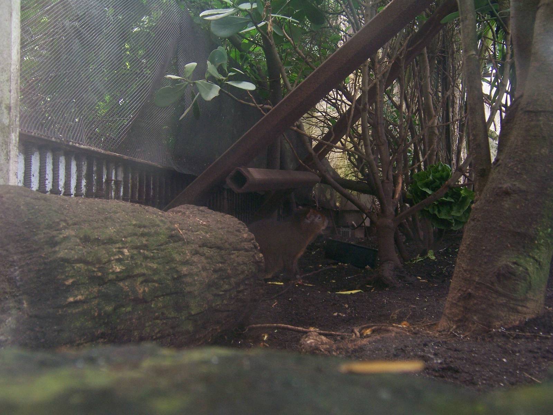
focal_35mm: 33
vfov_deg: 42.9
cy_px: 208
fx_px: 527
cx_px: 276
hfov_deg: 55.4
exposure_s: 1/30
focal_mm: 5.5
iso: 140
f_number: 3.4
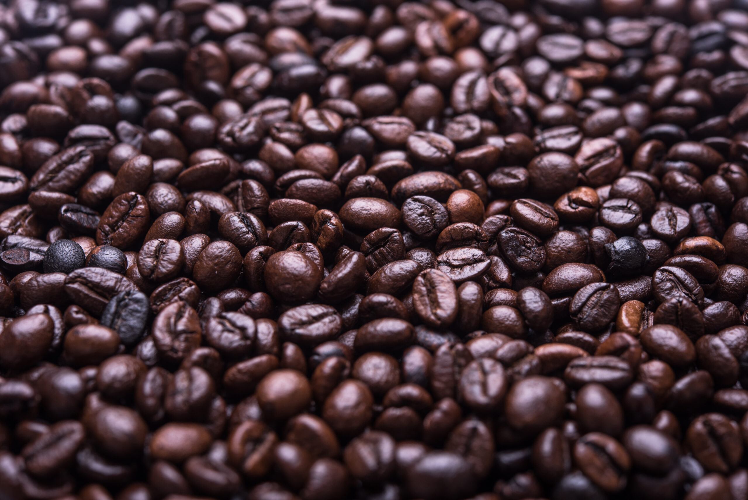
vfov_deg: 22.6
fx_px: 1247
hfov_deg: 33.4
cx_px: 374
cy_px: 250
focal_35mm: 60
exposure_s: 1/125
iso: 160
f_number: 8
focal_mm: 60
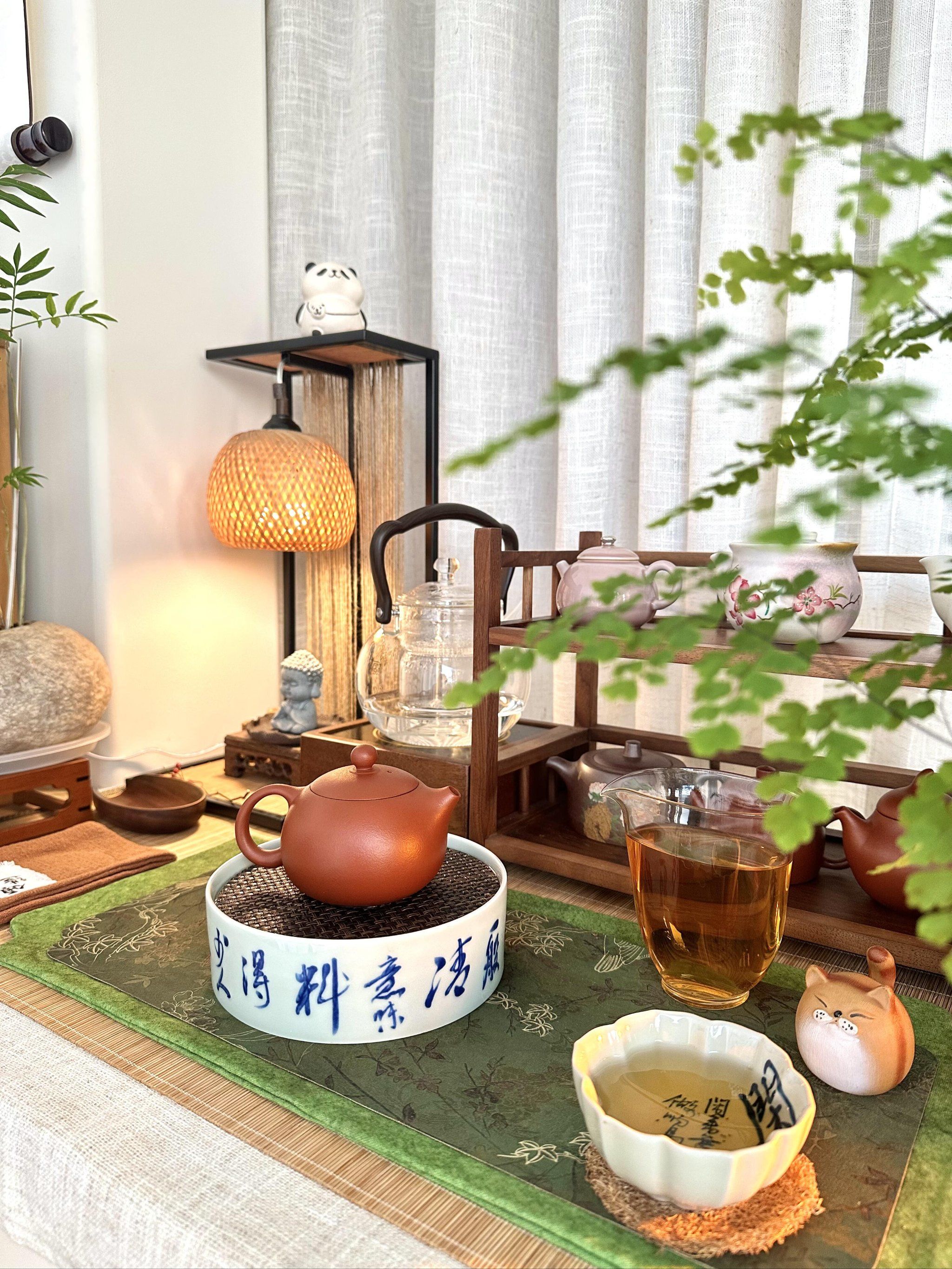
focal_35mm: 24
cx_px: 476
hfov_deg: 56.8
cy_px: 634
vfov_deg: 71.6
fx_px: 880
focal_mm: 6.86
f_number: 1.78
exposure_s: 1/103
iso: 200
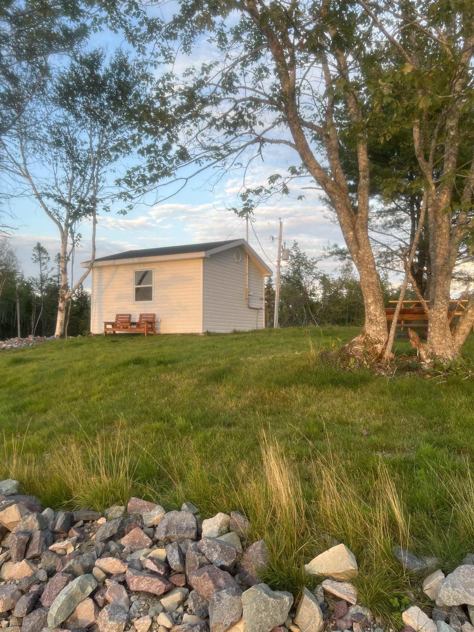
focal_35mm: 26
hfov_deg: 53.1
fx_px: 475
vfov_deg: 67.3
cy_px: 316
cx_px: 237
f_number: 1.5
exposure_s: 1/326
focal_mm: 5.7
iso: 50
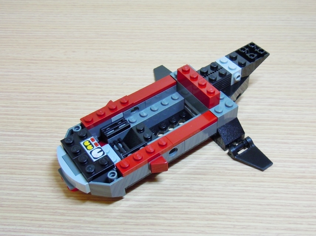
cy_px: 118
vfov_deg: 46.7
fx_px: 274
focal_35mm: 30
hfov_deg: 60.0
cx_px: 158
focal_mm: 5.4
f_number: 3.5
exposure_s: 1/13
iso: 100
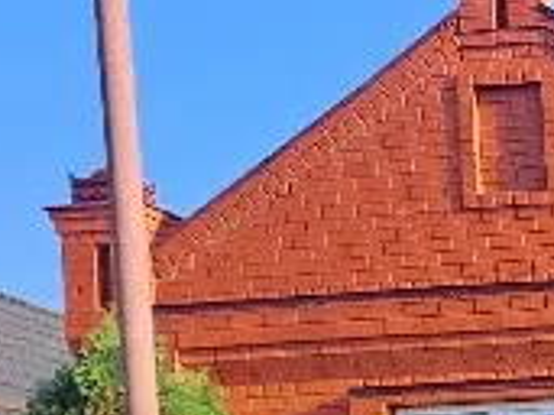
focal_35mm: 117
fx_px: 1871
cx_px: 1089
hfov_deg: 14.2
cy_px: 762
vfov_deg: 11.6
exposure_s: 1/714
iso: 32
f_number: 1.8
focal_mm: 4.65
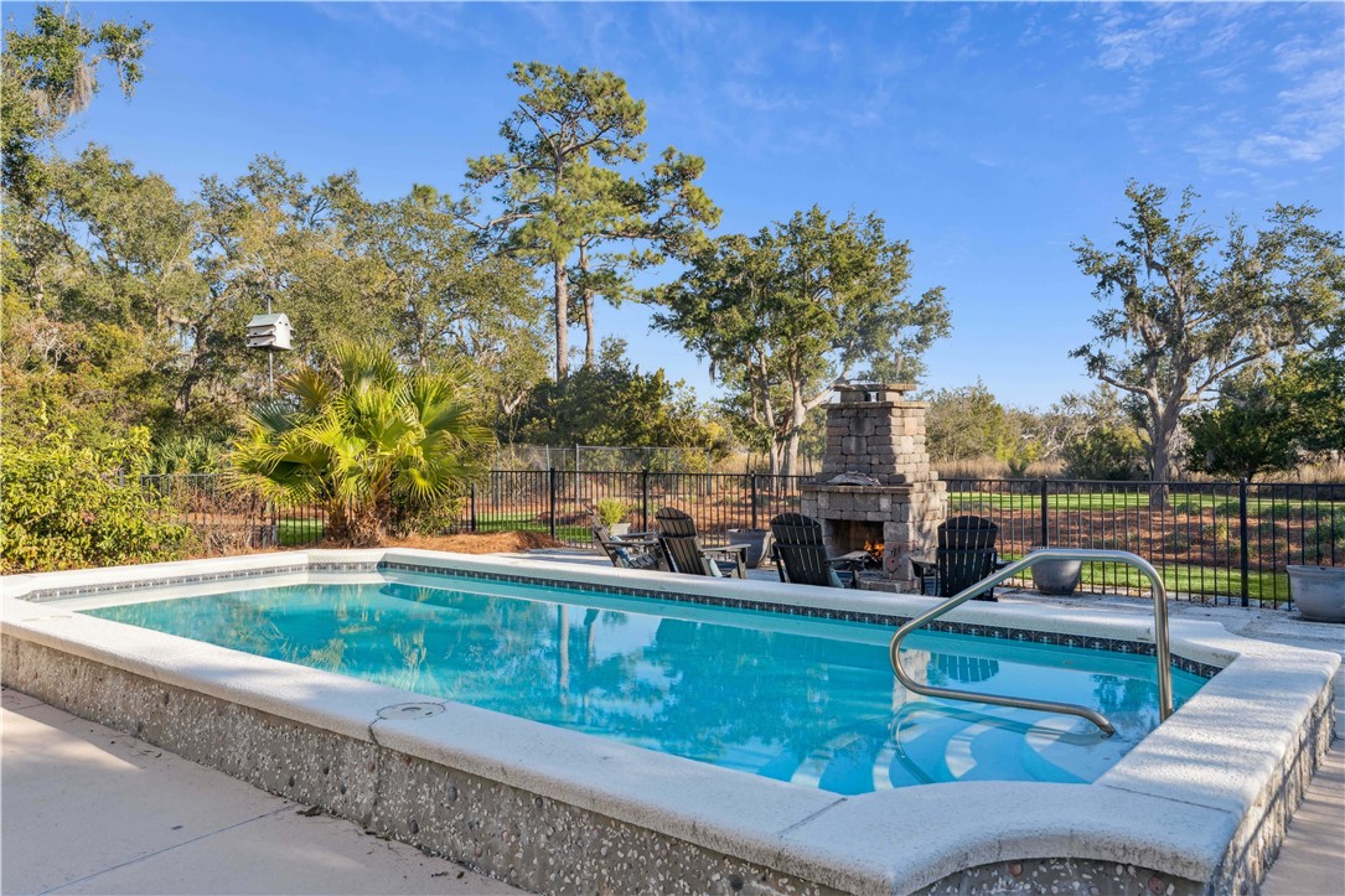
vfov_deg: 49.5
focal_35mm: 26
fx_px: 971
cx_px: 672
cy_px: 448
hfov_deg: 69.4
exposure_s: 1/400
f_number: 8
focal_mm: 26
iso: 250
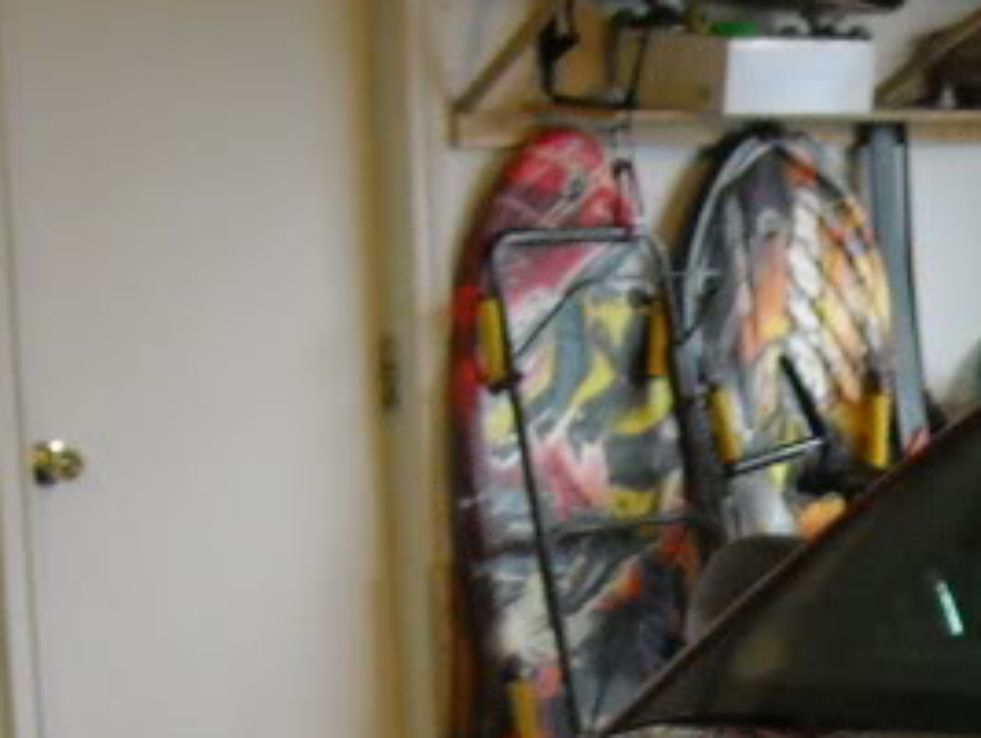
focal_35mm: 134
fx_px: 3803
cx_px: 1227
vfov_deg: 10.5
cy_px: 1285
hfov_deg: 14.2
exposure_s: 1/18
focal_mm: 5.7
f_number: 2.8
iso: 400
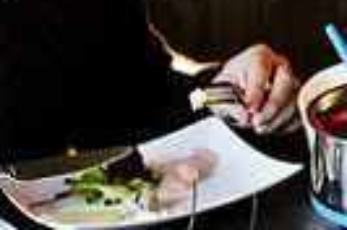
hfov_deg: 8.2
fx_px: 2385
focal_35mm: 248
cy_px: 12
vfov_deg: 5.5
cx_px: 460
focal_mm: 50
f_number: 2.8
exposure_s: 1/50
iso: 800
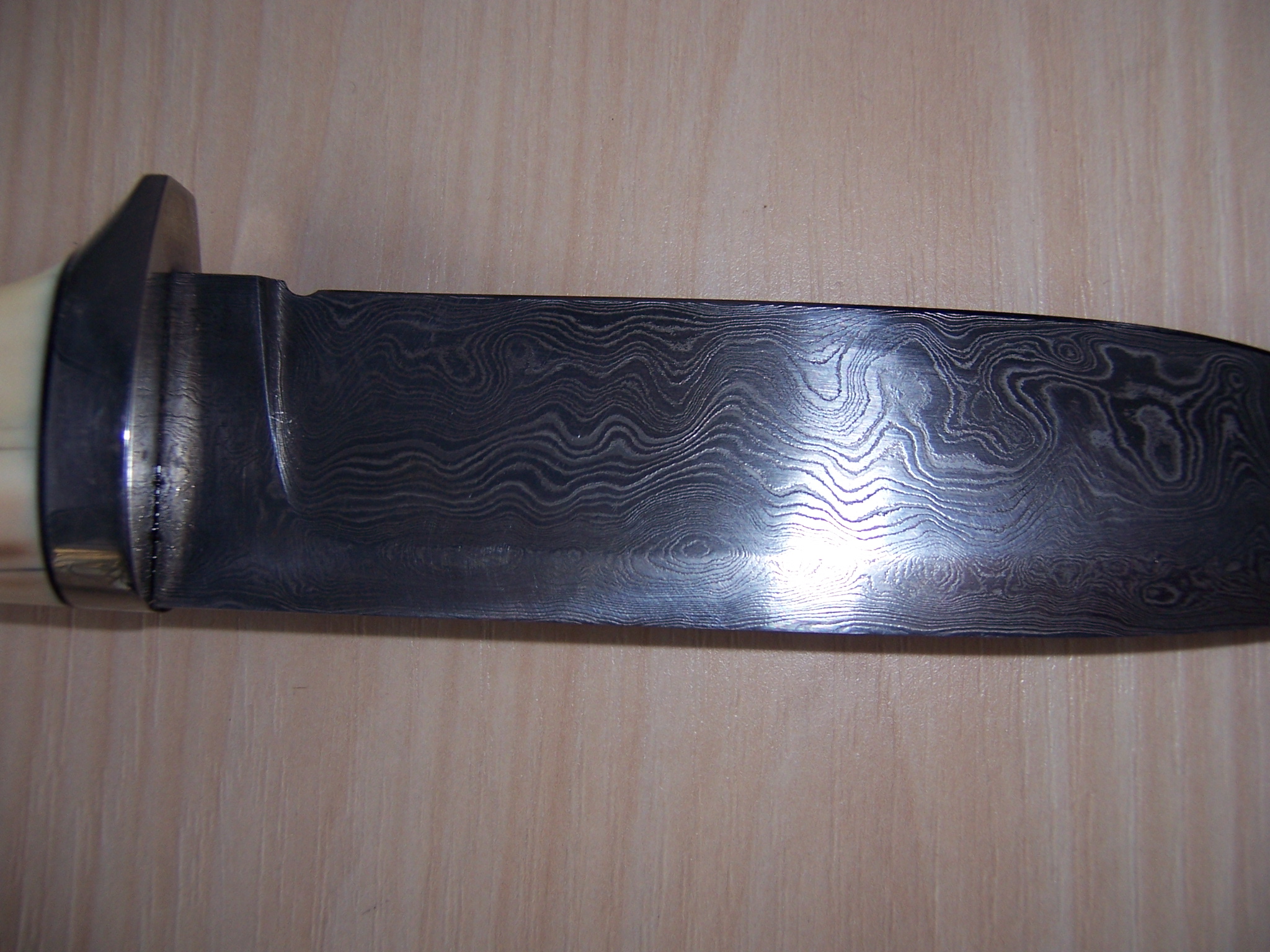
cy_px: 476
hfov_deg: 55.4
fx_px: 1211
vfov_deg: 42.9
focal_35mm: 33
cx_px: 635
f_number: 2.8
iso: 80
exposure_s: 1/60
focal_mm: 5.5
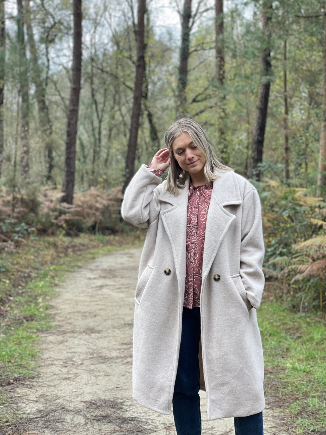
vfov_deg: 36.8
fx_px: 653
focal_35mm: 52
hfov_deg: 28.0
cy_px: 218
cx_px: 163
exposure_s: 1/122
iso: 50
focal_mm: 6
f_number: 2
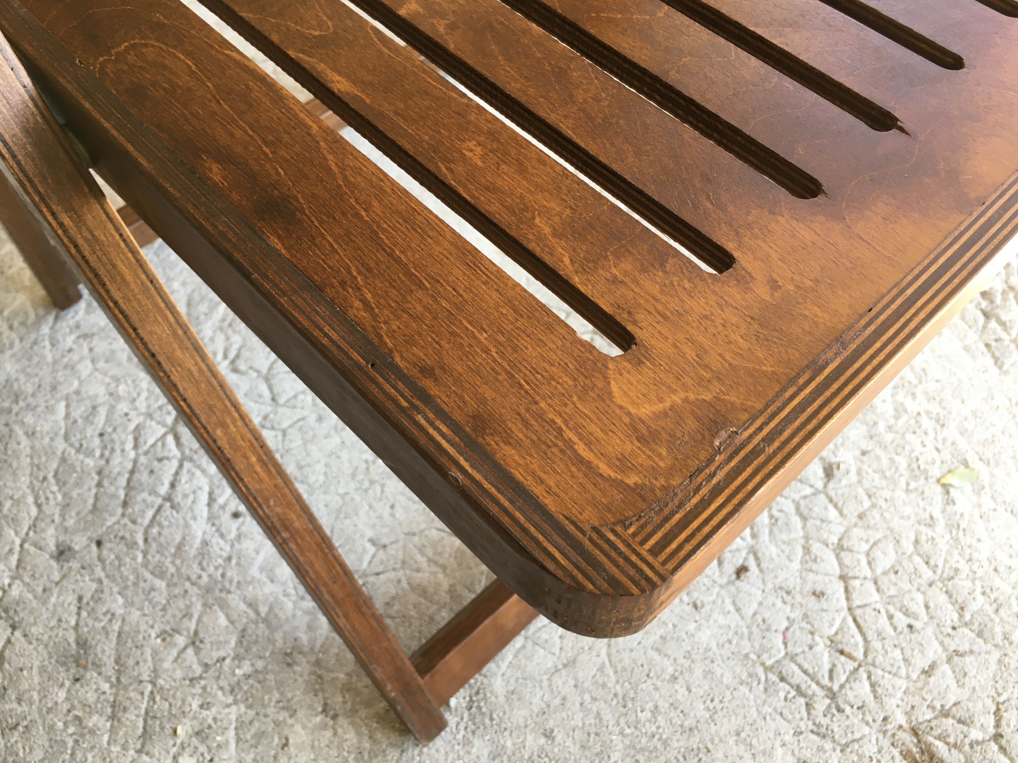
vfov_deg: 48.2
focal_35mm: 29
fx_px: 853
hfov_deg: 61.7
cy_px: 382
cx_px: 509
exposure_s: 1/33
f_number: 2.2
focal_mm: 4.15
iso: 25
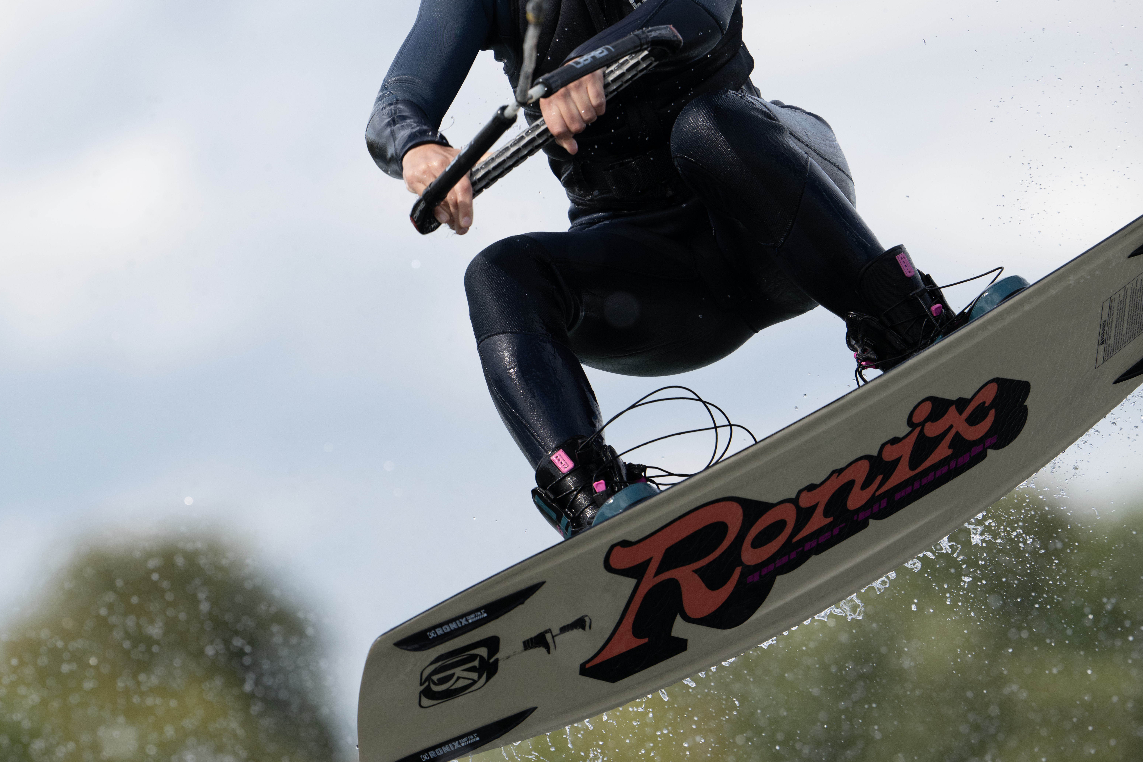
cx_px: 607
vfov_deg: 2.6
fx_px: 16858
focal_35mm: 531
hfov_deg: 3.9
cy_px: 280
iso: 320
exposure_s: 1/2500
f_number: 5
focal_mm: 400
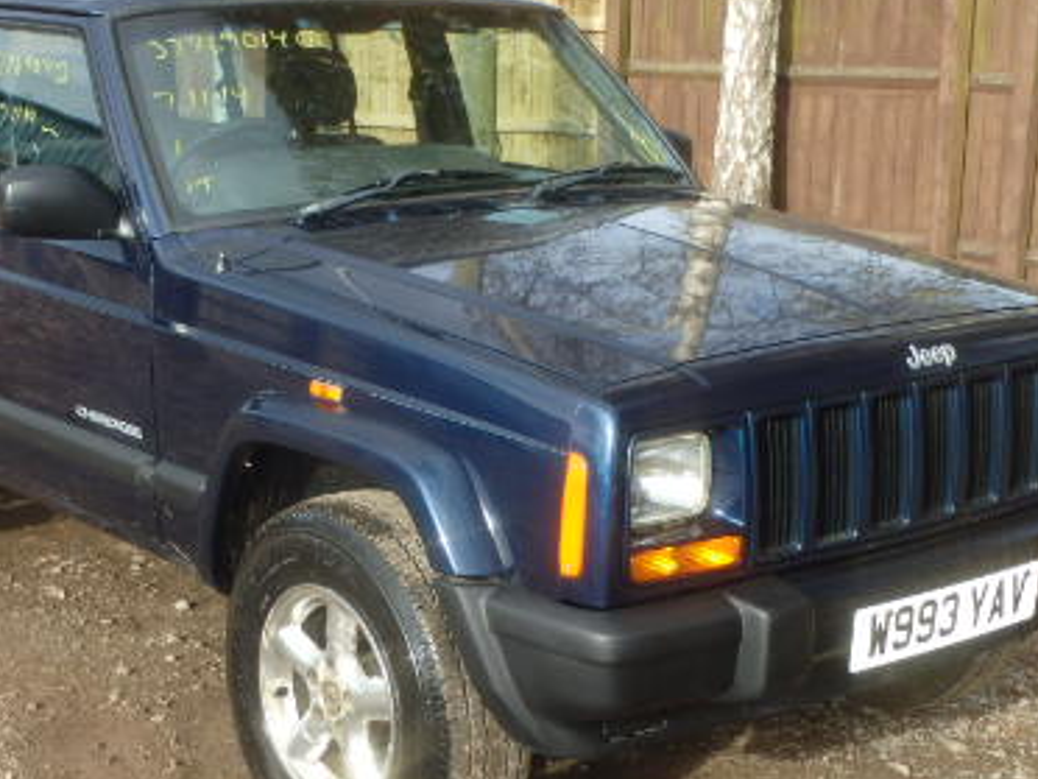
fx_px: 1859
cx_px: 399
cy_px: 430
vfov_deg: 23.6
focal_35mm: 62
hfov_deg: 31.1
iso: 125
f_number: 4.5
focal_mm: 6.4
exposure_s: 1/250
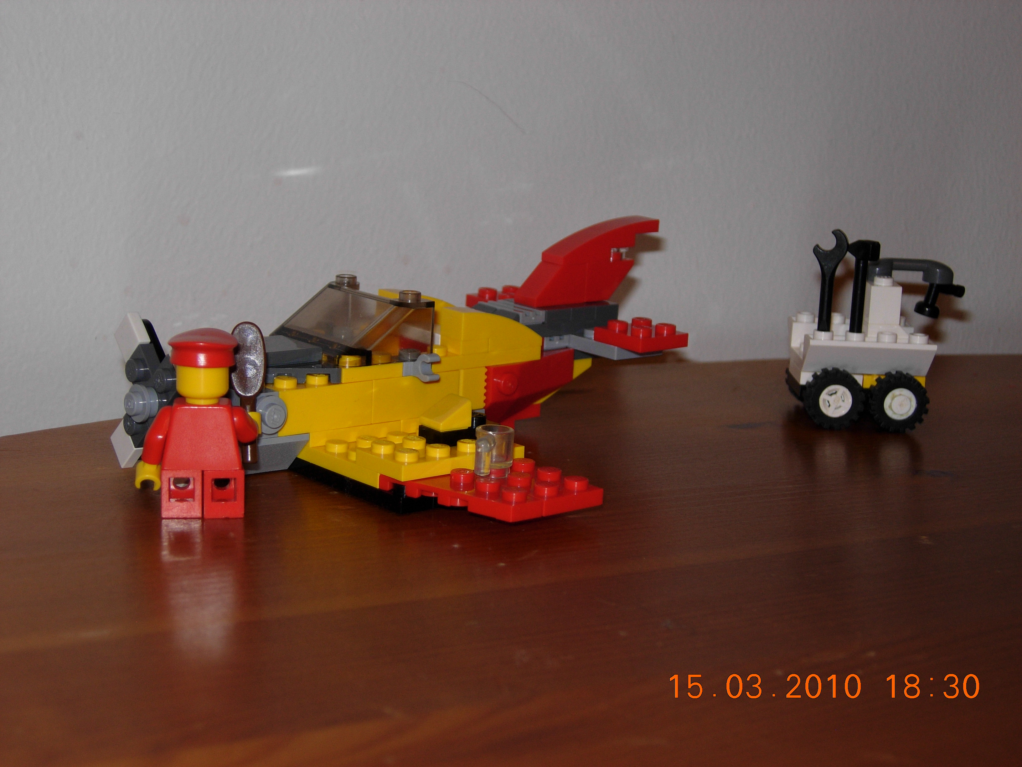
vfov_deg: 23.7
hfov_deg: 31.2
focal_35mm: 62
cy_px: 384
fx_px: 1830
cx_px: 511
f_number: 3.5
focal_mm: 12.9
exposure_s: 1/45.2
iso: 50
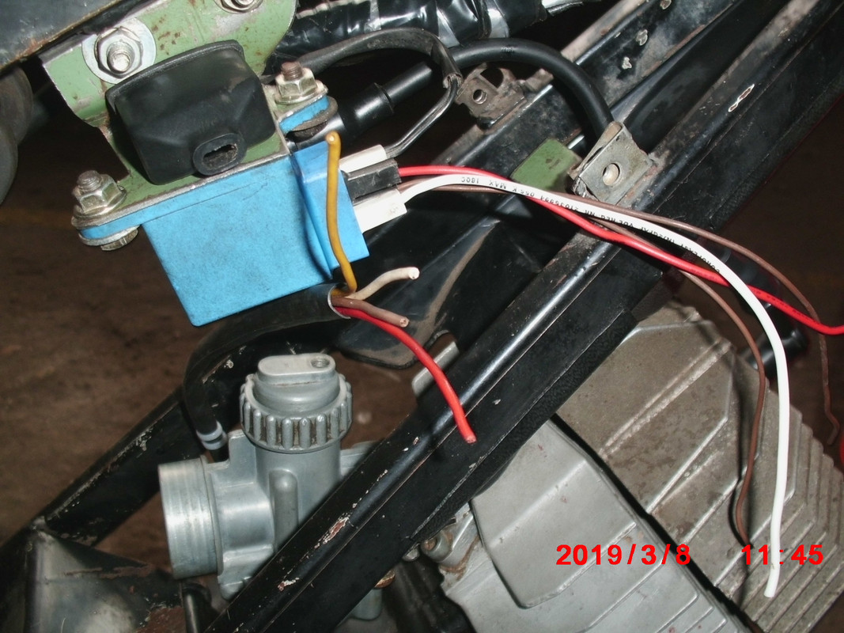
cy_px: 316
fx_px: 878
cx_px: 422
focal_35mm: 36
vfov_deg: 39.6
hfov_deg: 51.4
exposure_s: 1/60
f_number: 2.9
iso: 100
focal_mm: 6.3
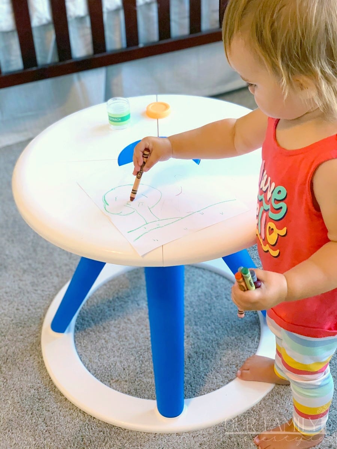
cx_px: 168
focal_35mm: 52
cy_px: 224
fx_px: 675
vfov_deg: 36.8
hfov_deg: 28.0
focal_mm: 6
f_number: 2.4
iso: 160
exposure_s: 1/60
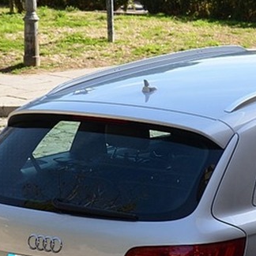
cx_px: 262
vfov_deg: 8.7
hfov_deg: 8.7
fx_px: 1682
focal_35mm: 201
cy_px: 216
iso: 100
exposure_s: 1/200
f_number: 5.6
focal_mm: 40
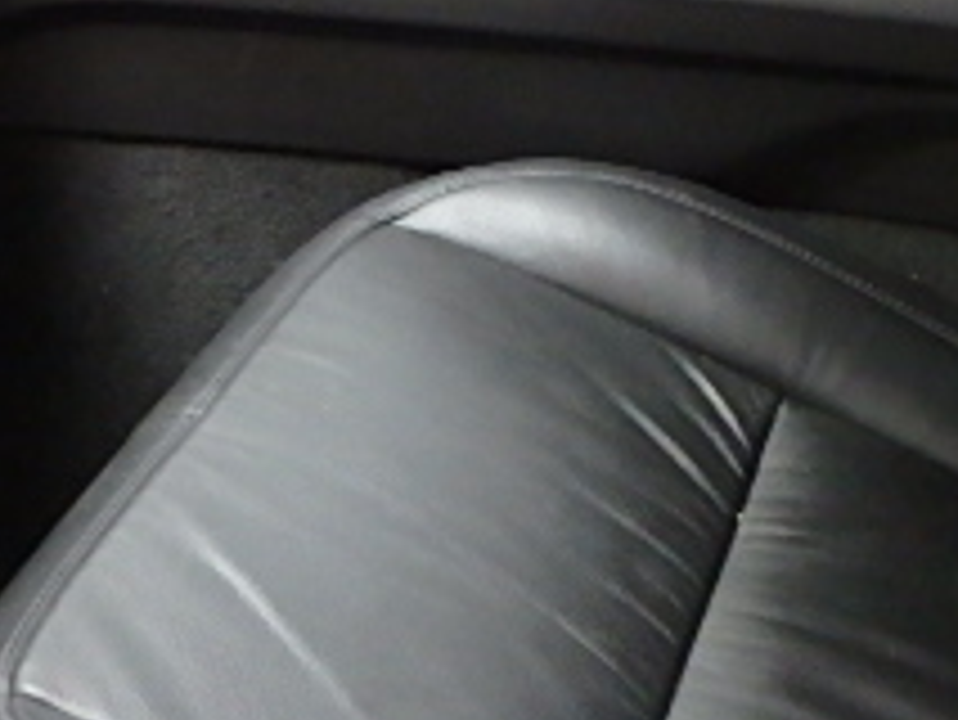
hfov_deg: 25.6
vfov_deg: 19.0
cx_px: 207
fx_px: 2077
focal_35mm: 75
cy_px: -45
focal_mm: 4.5
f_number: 4.1
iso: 800
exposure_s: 1/13
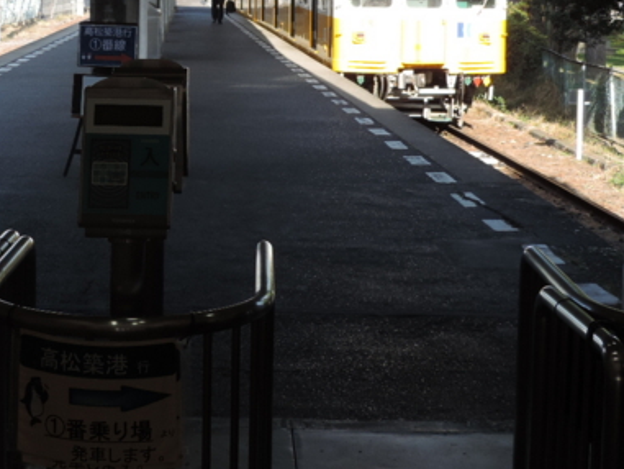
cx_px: 192
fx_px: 1515
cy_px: 82
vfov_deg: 17.4
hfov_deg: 23.1
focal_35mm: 84
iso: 80
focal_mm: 7.1
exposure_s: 1/200
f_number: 3.3
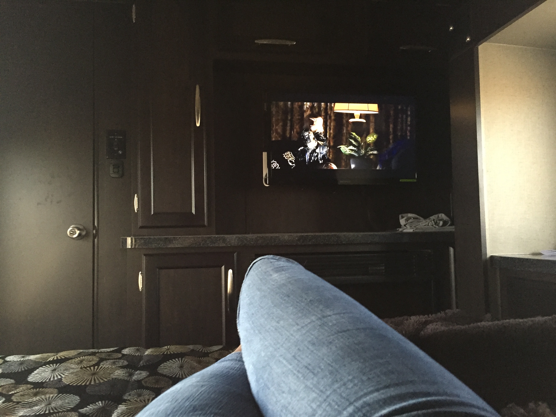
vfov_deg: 48.2
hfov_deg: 61.7
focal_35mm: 29
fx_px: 466
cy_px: 208
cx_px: 278
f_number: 2.2
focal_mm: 4.15
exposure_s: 1/20
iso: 250
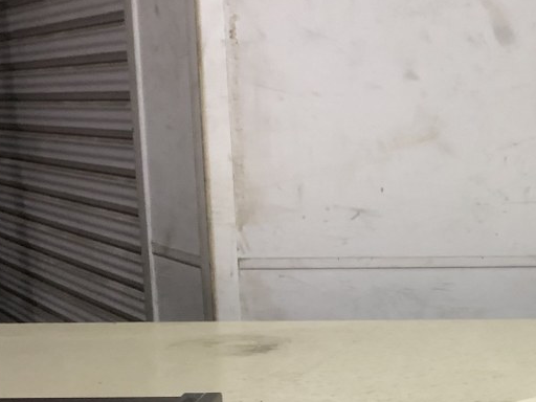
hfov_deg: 26.6
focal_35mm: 70
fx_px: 1084
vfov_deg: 20.7
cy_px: 331
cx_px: 504
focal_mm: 3.99
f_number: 1.8
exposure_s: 1/15
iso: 64
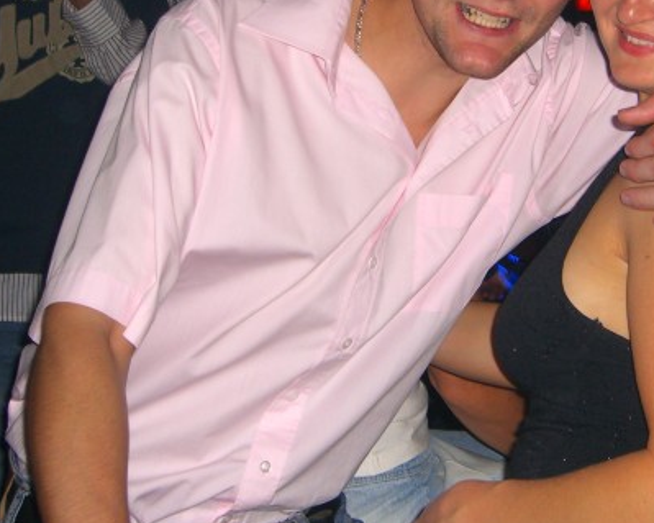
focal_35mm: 90
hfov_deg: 21.2
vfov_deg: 17.0
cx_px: 456
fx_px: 1742
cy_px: 144
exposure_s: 1/60
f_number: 3.1
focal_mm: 9.5
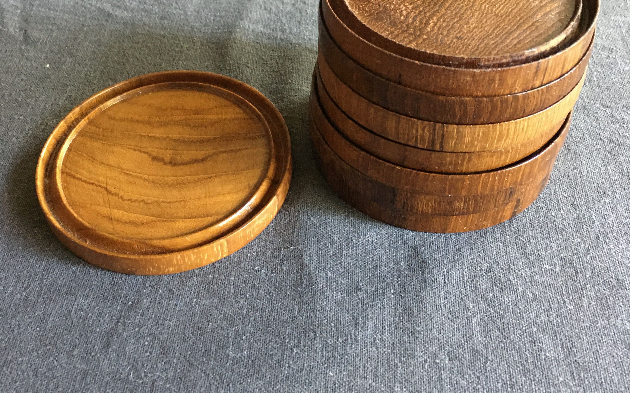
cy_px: 130
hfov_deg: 47.2
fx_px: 721
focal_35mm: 42
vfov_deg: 30.3
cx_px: 309
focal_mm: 4.15
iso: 400
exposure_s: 1/17
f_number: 2.2
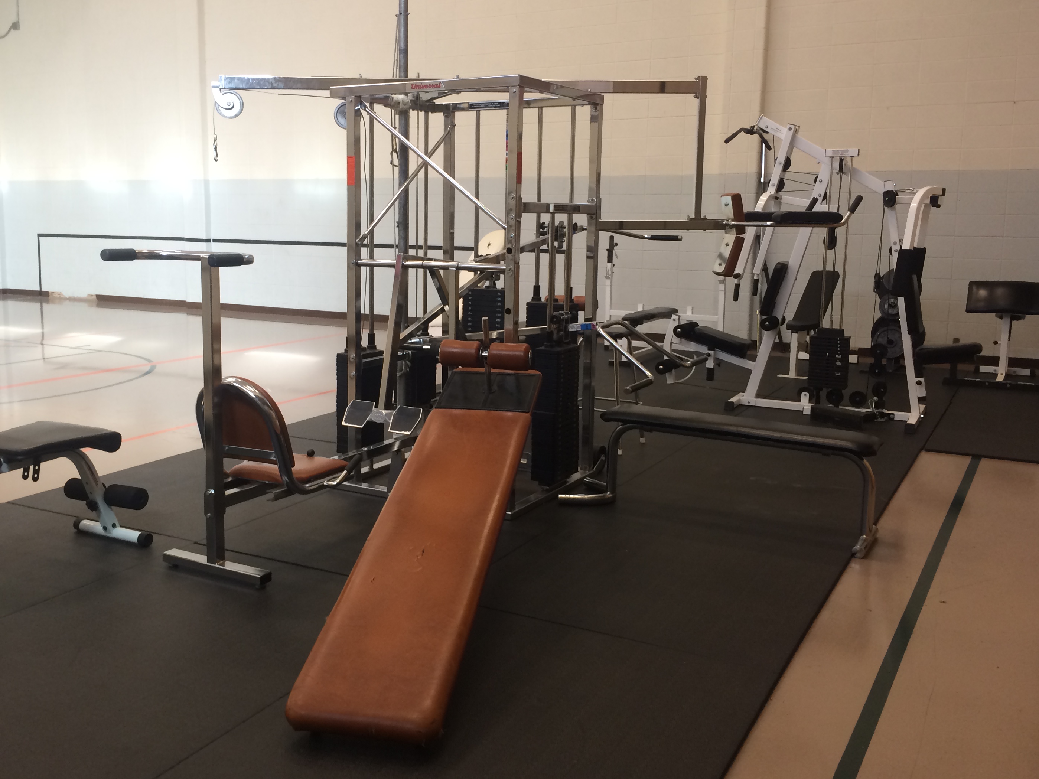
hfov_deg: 52.5
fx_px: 1050
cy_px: 346
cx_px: 452
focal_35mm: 35
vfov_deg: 40.6
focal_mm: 4.12
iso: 80
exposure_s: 1/30
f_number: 2.2
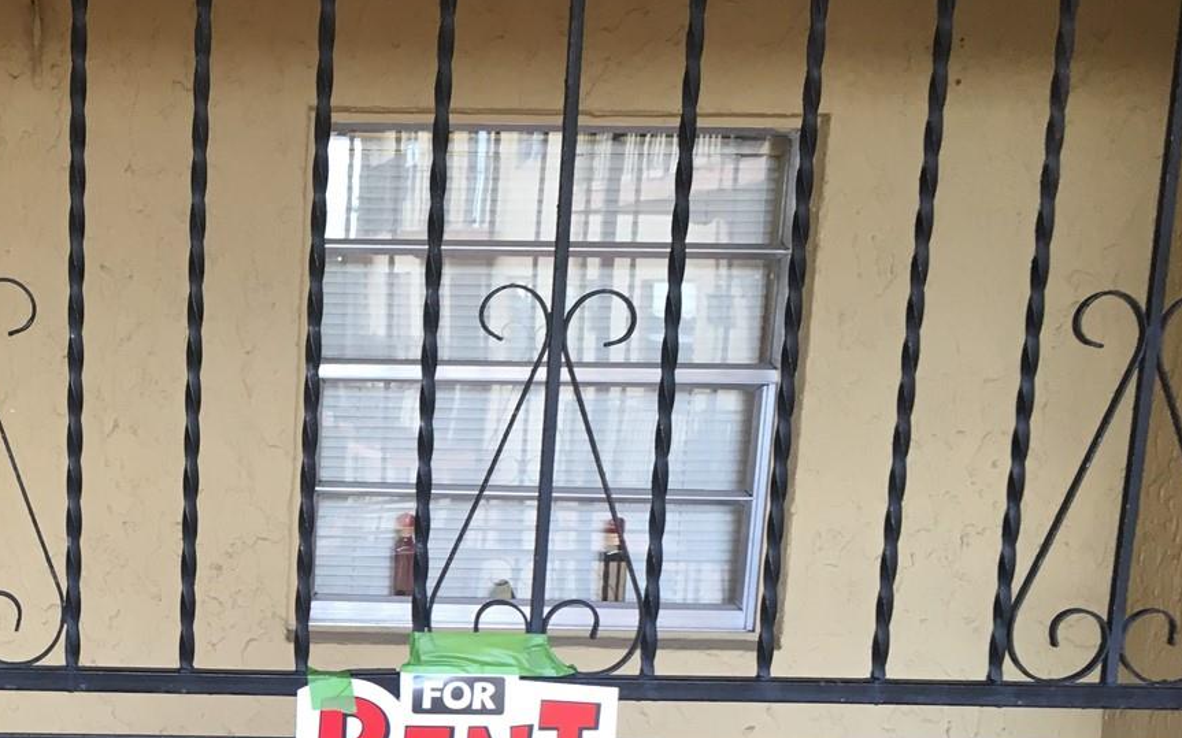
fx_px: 1836
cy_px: 741
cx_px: 140
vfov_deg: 21.9
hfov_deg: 33.9
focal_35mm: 57
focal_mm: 4.15
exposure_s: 1/30
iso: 25
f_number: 2.2
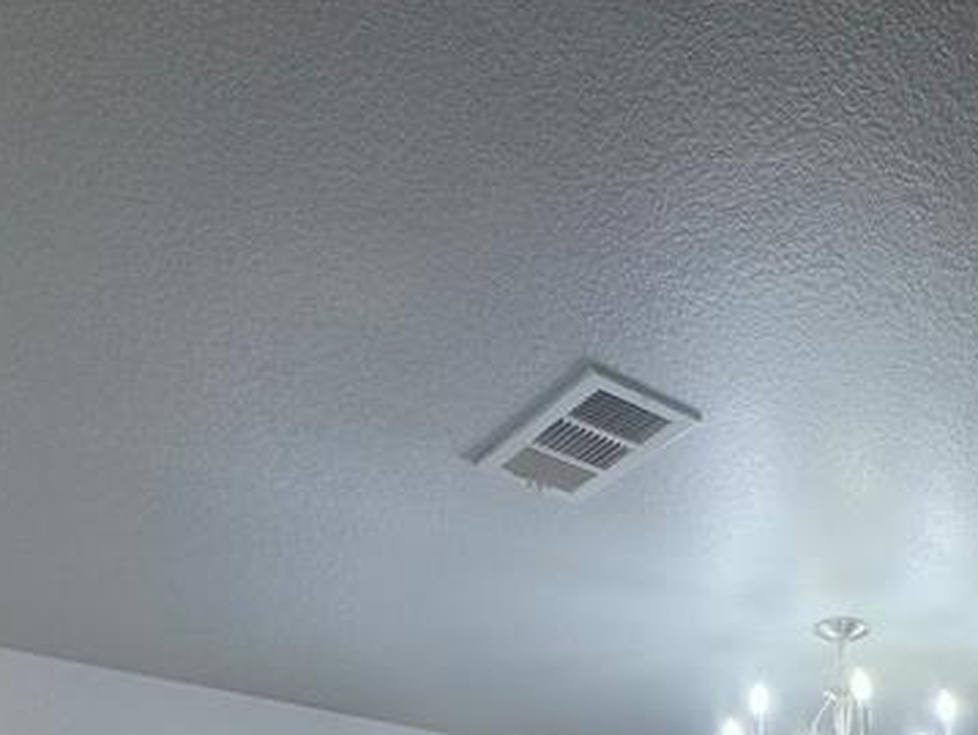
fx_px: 1131
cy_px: 1038
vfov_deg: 27.5
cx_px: 798
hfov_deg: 44.3
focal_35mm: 40
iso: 125
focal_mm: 2.22
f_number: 2.2
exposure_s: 1/120
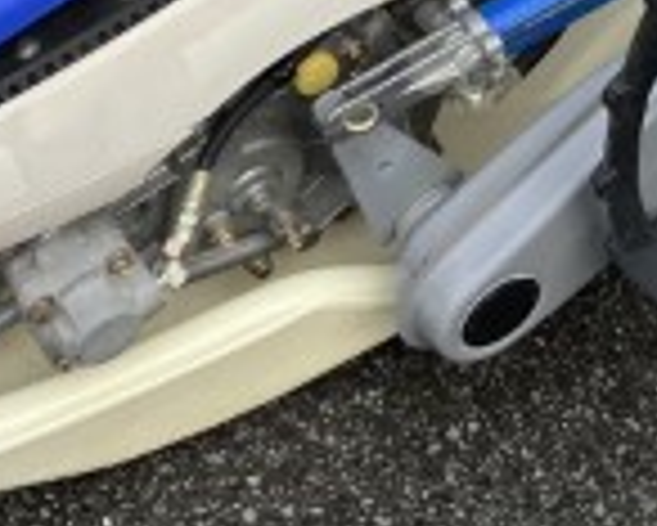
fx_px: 2335
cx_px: 770
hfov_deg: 15.5
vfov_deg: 11.6
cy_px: -513
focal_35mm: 120
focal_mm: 3.99
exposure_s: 1/565
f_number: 1.8
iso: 32
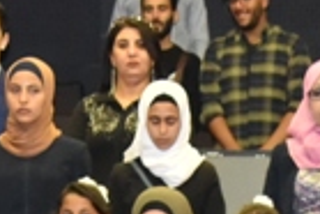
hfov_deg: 6.4
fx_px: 2883
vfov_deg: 4.1
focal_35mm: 324
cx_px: 216
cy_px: 696
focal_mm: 44
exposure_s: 1/60
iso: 3200
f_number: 7.1
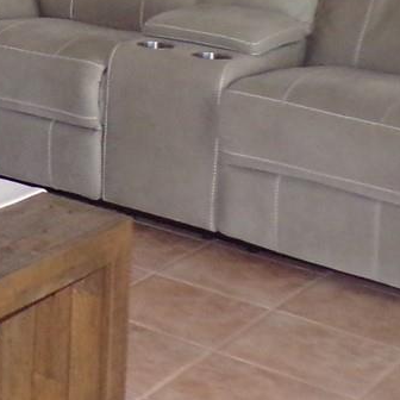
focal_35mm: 101
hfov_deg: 15.5
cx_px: -245
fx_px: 1320
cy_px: -140
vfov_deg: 16.2
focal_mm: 4.3
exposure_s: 1/60
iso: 320
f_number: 3
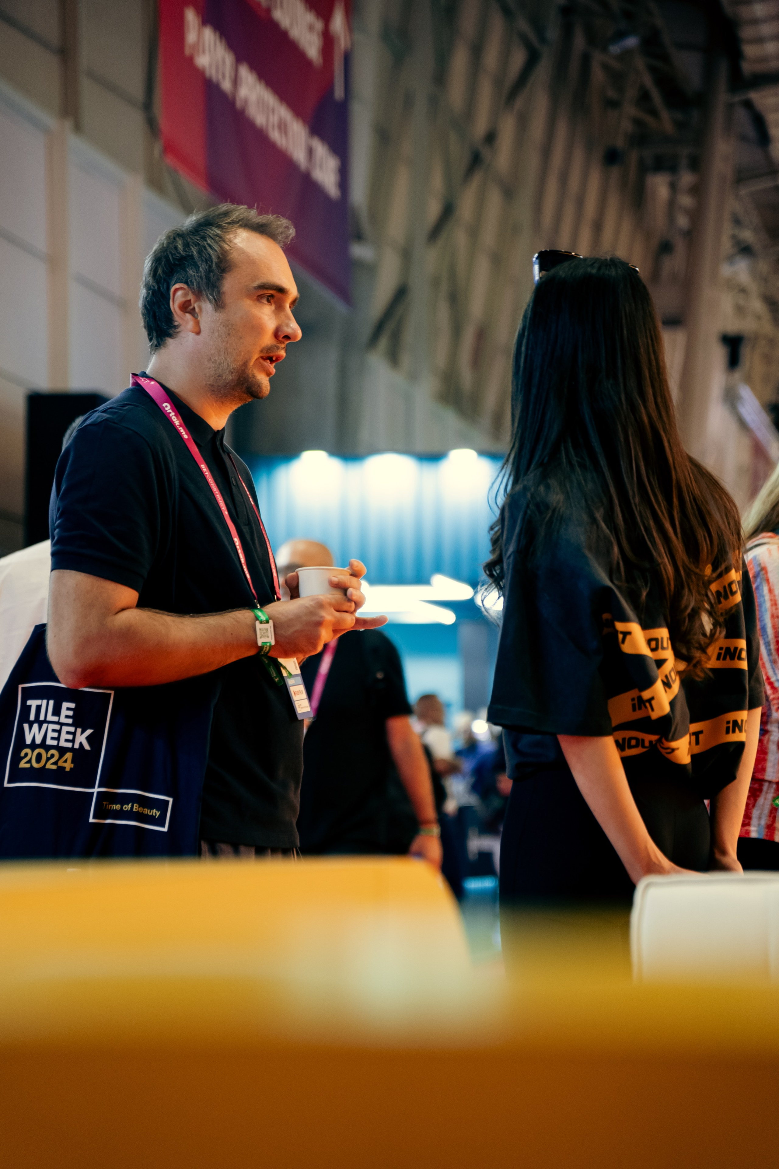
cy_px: 584
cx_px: 390
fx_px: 3408
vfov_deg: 19.5
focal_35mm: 105
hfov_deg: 13.0
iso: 640
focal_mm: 70
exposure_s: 1/100
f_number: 2.8
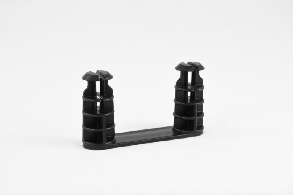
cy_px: 98
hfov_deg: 21.9
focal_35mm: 93
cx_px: 146
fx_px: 757
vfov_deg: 14.7
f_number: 10
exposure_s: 1/13
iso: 640
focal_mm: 62
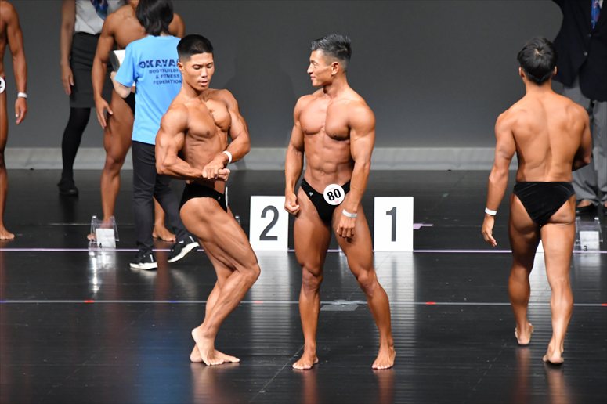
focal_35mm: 345
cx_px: 304
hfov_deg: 6.0
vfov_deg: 4.0
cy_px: 202
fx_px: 5814
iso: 5000
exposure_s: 1/400
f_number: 5.6
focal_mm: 230
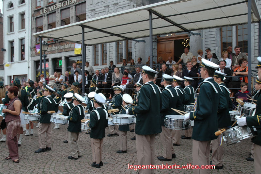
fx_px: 239
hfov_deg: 57.3
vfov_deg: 39.9
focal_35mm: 33
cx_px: 130
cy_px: 87
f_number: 6.3
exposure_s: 1/125
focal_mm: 22
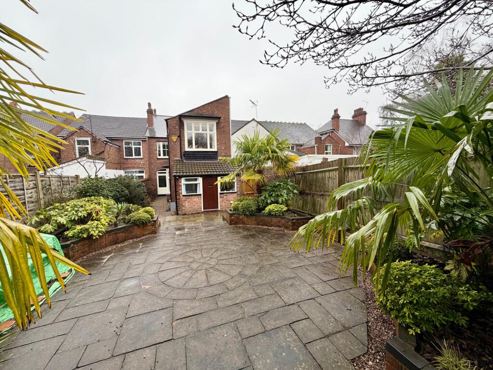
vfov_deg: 85.7
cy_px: 185
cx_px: 246
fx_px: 199
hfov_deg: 102.1
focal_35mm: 14
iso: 50
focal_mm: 2.22
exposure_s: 1/121
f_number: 2.2
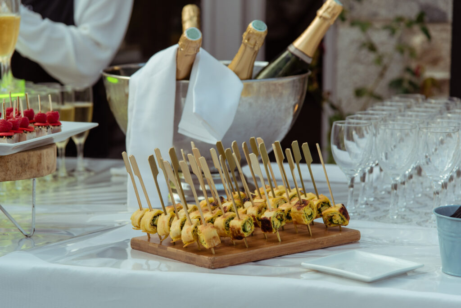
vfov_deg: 13.1
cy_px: 154
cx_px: 230
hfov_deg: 19.4
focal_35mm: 105
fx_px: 1345
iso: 360
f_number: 5
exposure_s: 1/500
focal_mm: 105
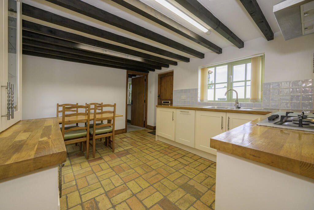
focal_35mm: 14
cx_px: 157
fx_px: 122
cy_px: 105
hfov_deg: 104.2
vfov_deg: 81.2
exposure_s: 1/125
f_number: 6.3
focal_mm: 14
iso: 400
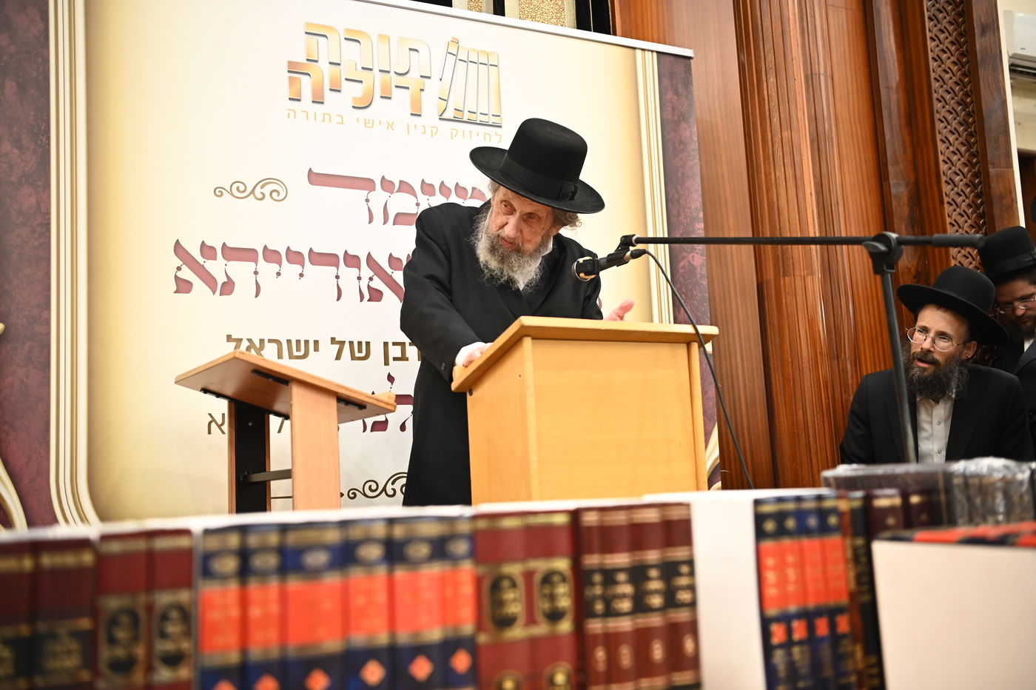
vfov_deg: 33.4
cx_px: 518
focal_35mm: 40
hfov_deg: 48.5
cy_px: 345
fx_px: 1151
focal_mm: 40
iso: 1600
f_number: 3.2
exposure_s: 1/125
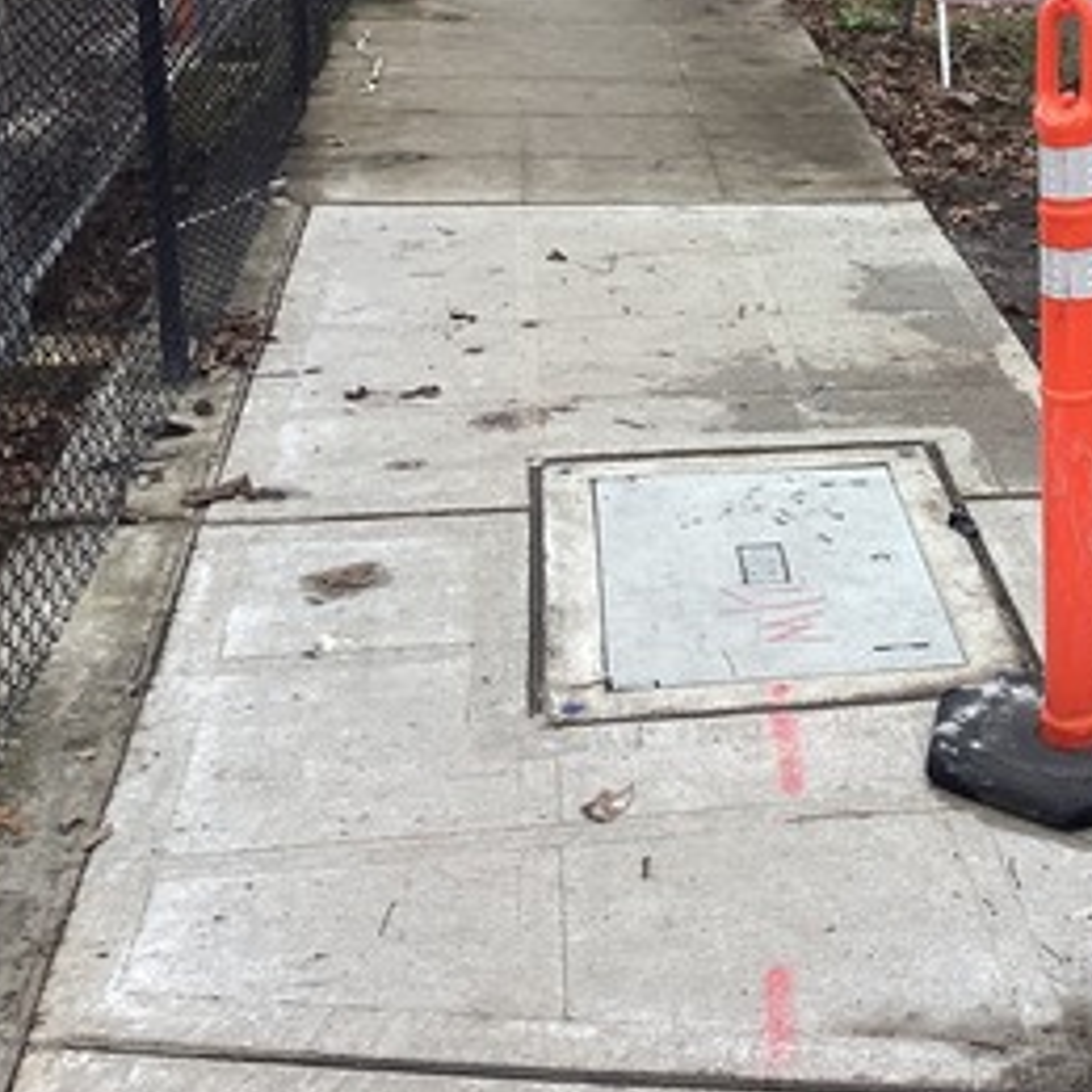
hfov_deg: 27.6
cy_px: 374
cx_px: 1054
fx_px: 2106
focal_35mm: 59
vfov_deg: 28.9
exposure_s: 1/409
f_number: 2.4
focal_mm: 3.3
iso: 25
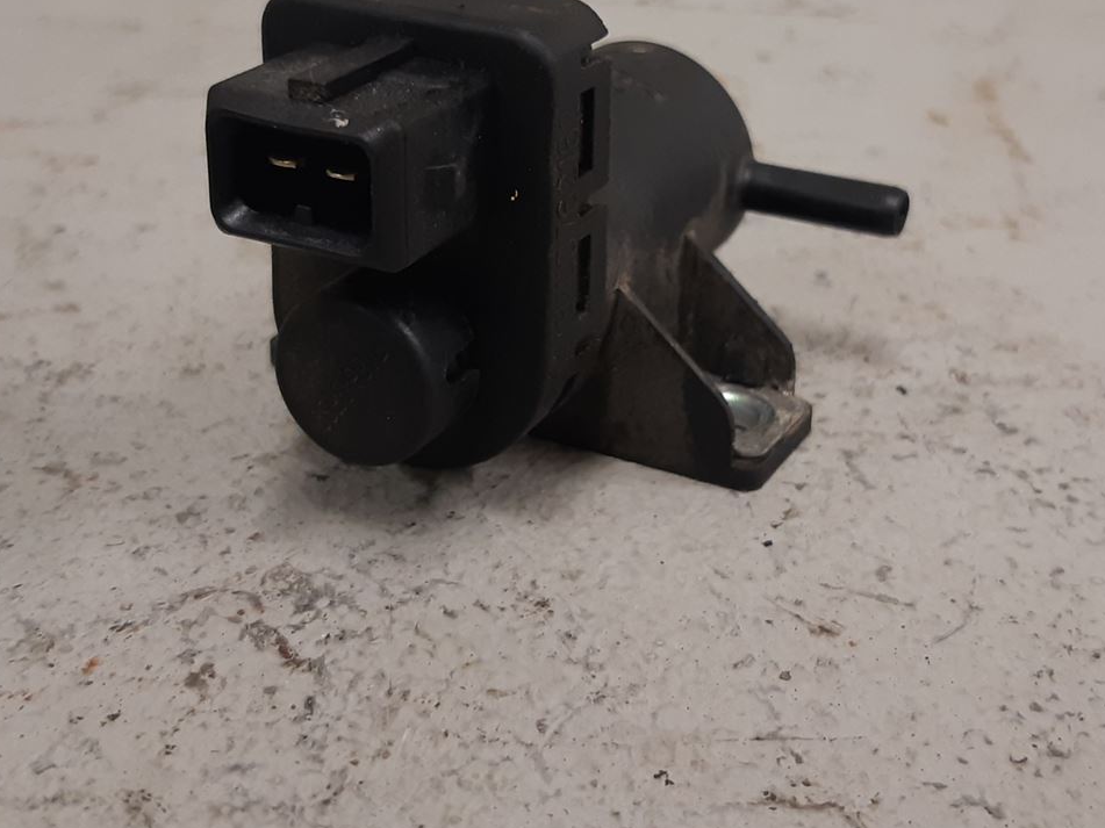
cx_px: 581
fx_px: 1787
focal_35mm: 56
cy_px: 267
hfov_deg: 34.3
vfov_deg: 25.9
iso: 125
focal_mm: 3.93
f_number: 1.7
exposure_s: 1/50
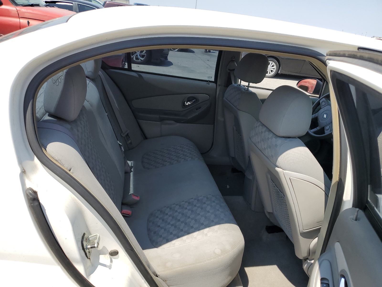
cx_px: 191
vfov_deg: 53.1
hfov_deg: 67.3
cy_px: 144
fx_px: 287
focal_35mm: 26
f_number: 1.5
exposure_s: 1/1667
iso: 50
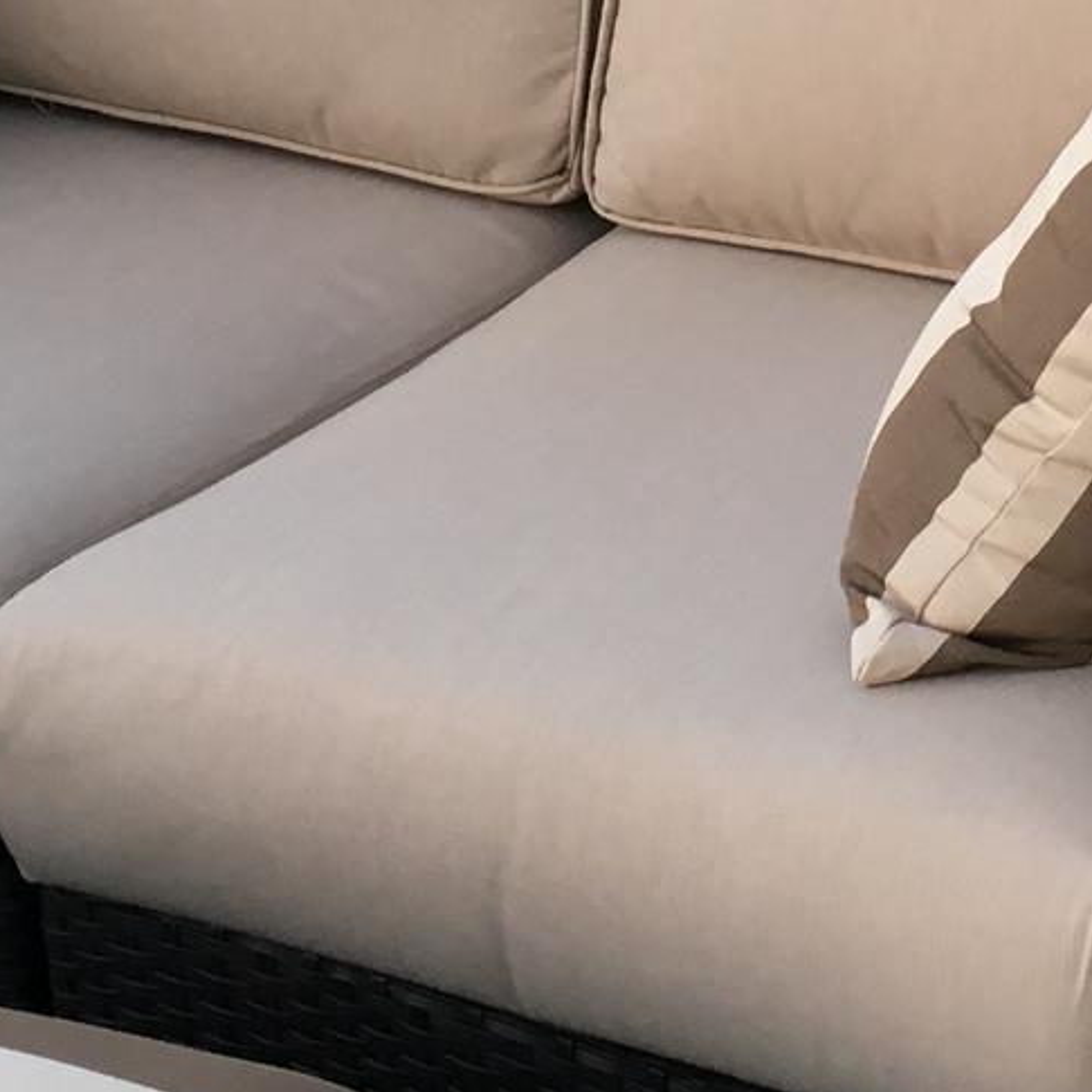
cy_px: -218
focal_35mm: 108
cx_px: 912
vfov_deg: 15.5
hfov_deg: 16.0
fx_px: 3855
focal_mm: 4.15
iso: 50
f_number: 2.2
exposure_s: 1/30
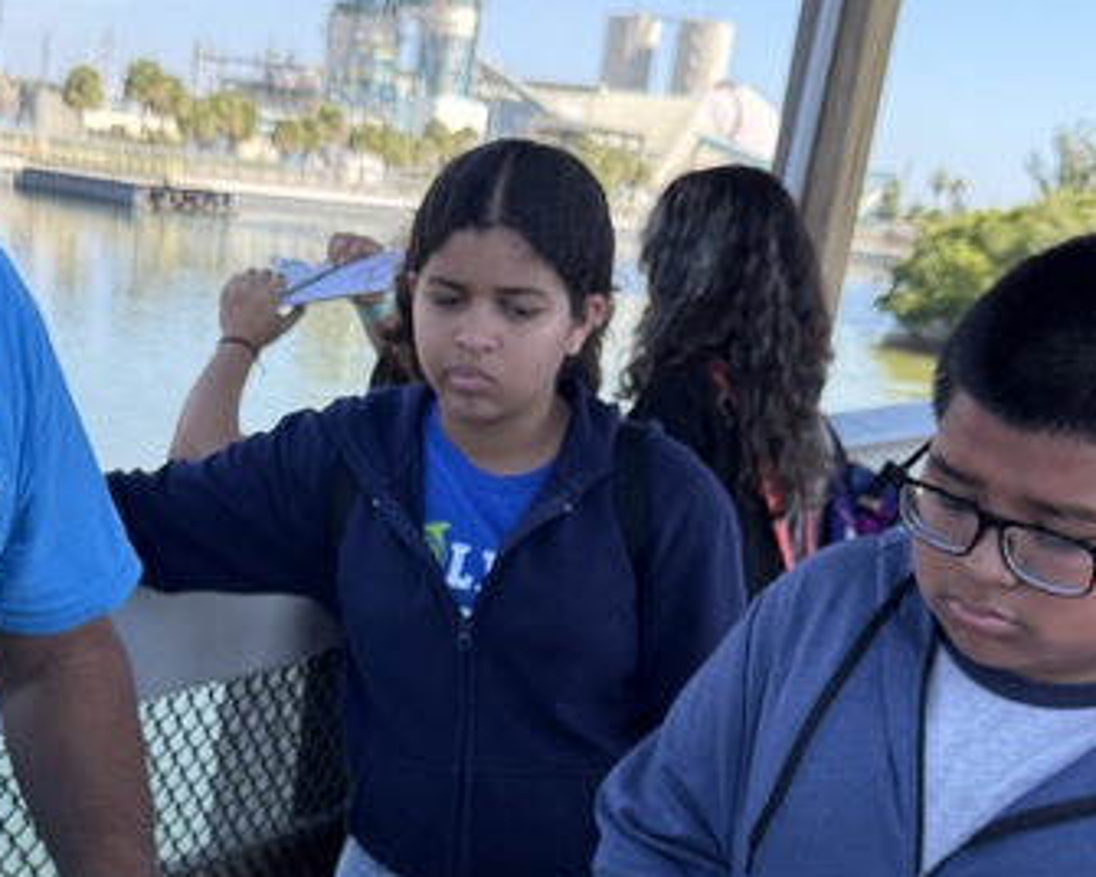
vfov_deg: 26.1
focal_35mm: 56
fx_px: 1816
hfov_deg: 33.3
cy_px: 808
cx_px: 360
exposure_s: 1/1156
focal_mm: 6.76
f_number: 1.78
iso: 100
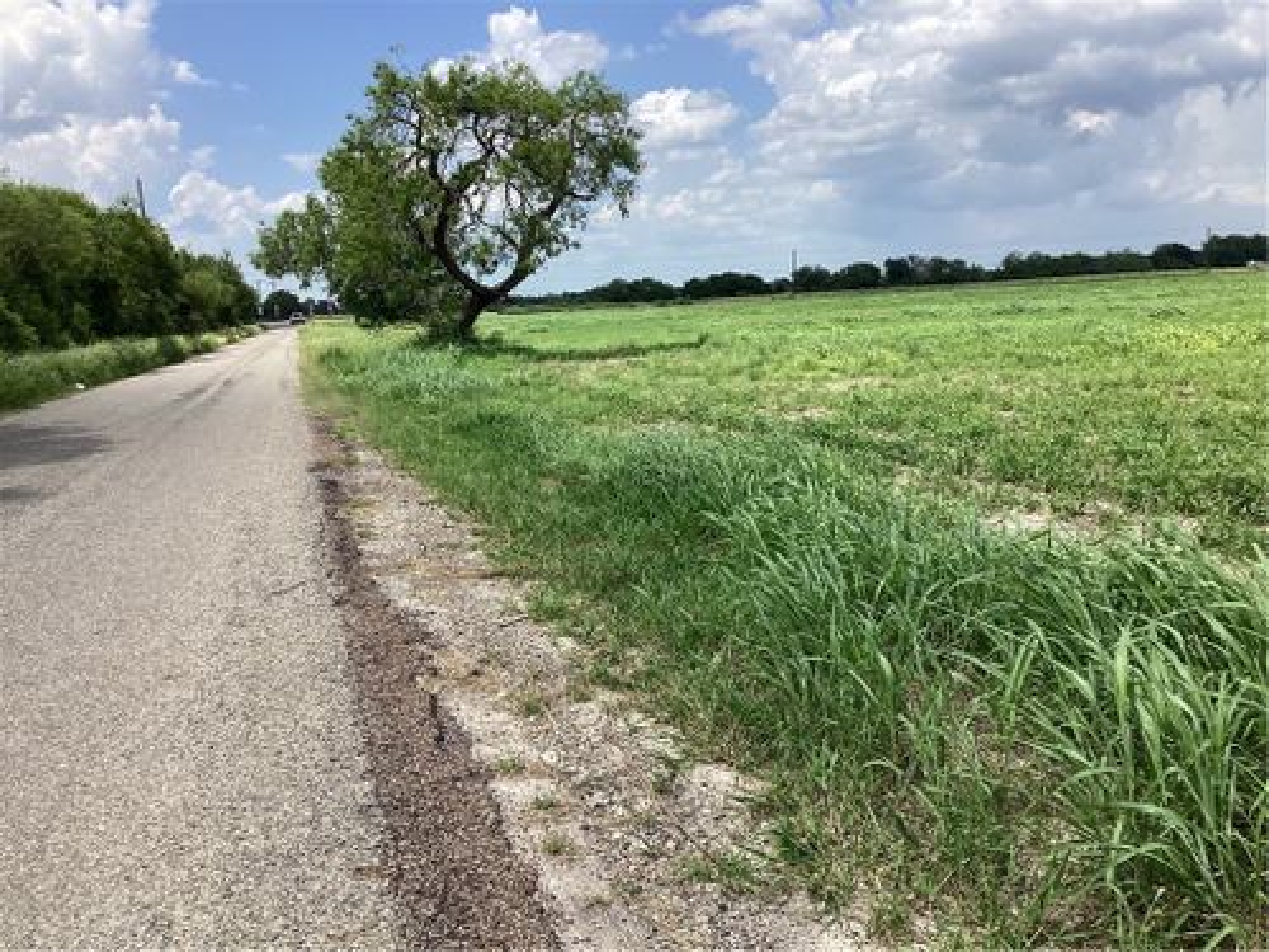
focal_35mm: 31
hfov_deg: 58.4
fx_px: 1136
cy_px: 476
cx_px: 634
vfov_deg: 45.4
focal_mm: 3.3
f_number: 2.4
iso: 25
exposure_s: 1/1431
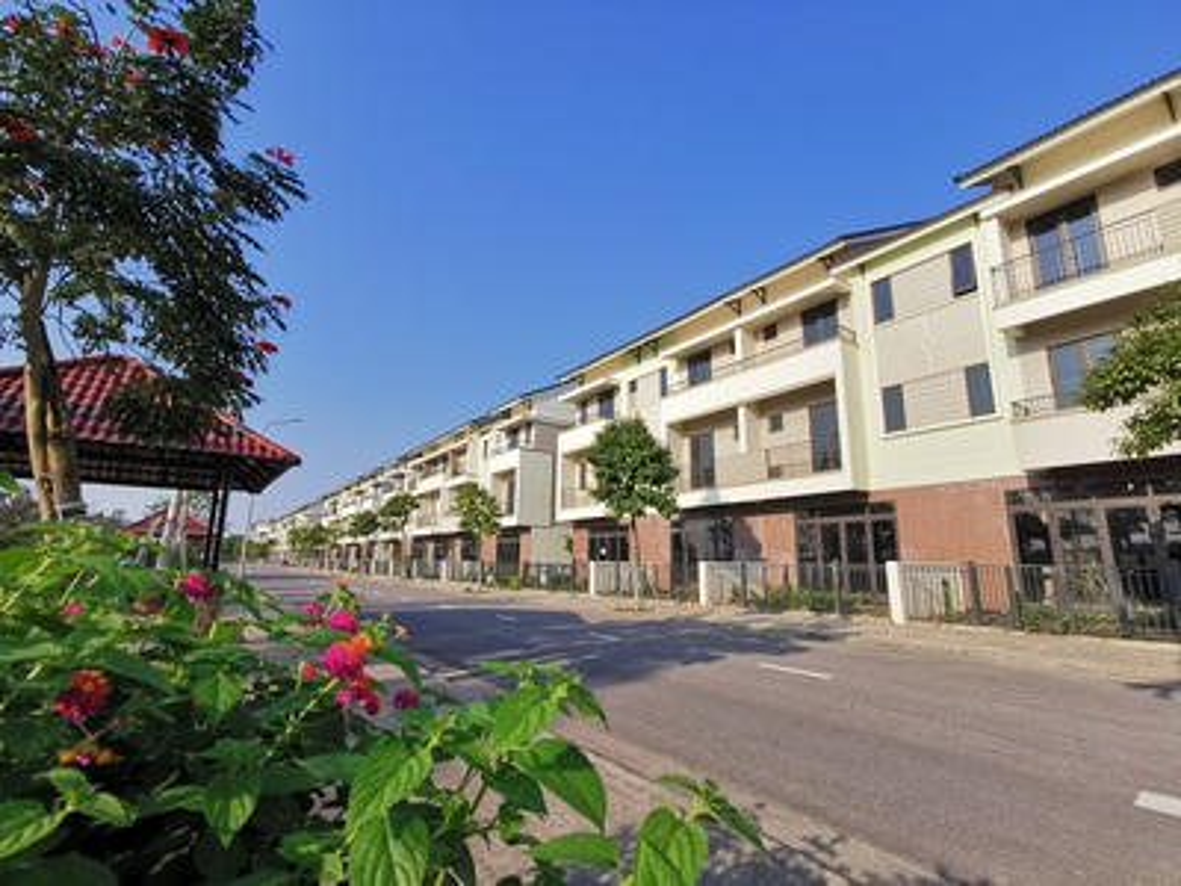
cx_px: 590
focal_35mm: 17
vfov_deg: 74.7
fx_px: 580
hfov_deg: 91.0
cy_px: 443
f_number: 2.2
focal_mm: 2.26
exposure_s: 1/1312
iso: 50
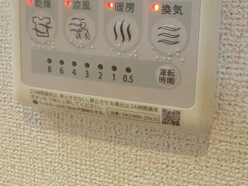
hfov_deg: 45.8
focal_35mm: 41
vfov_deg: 33.8
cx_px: 126
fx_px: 294
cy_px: 29
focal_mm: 4.3
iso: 400
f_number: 3.2
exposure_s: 1/60
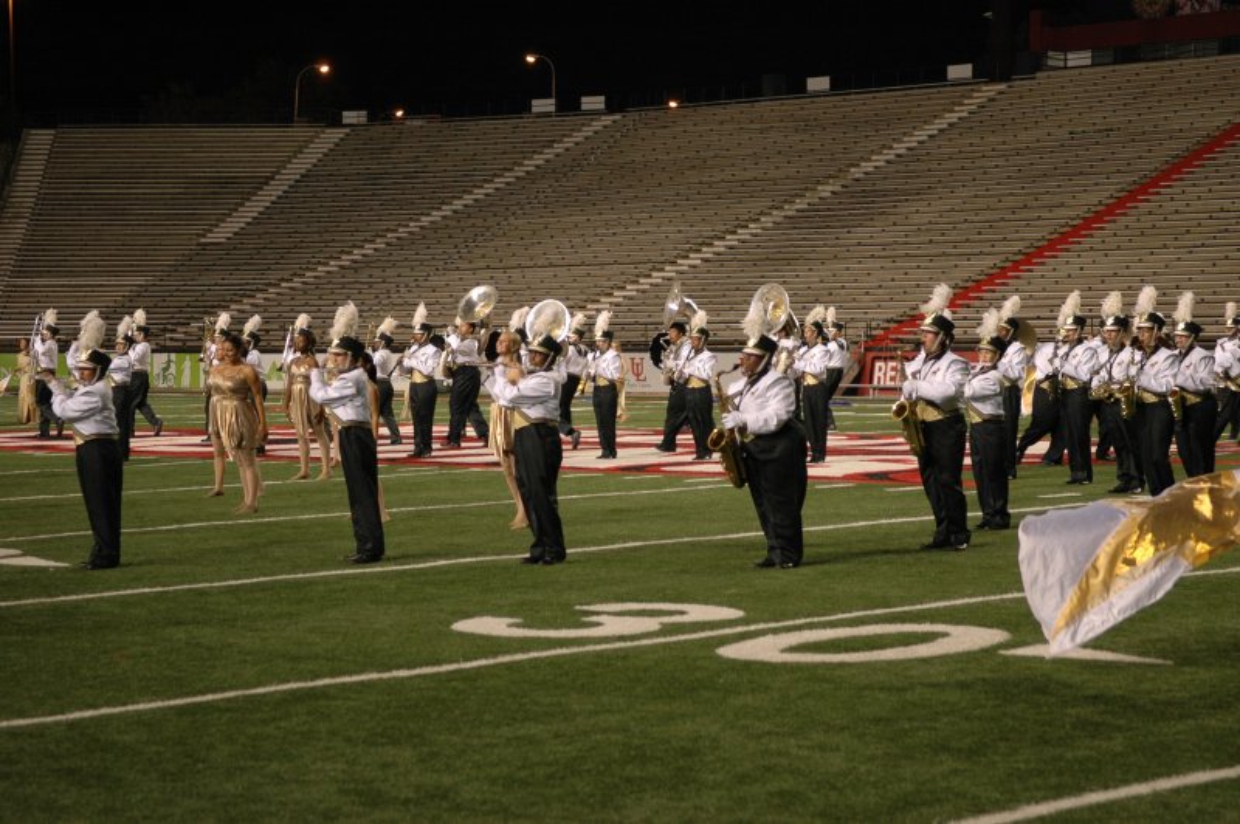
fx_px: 2839
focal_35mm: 82
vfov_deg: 16.5
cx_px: 620
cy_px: 412
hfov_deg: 24.6
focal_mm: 55
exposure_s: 1/100
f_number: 2.8
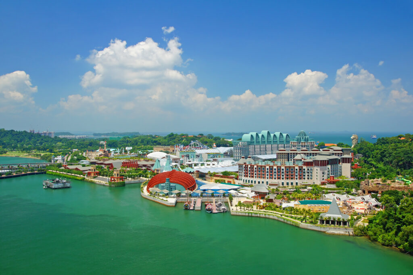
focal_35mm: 36
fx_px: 413
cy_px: 138
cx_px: 206
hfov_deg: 53.2
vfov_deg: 36.8
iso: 200
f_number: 7.1
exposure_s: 1/320
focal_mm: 24
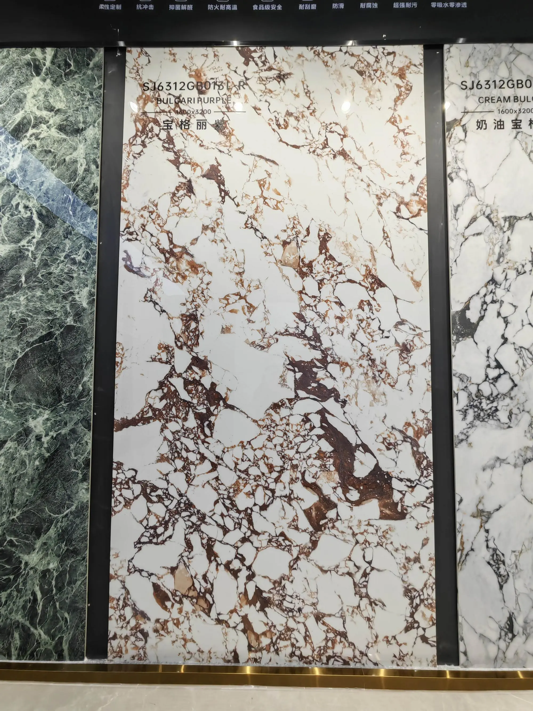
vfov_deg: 98.2
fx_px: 308
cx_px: 266
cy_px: 356
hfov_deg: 81.7
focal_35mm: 15
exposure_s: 1/100
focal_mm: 2.35
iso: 100
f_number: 2.2
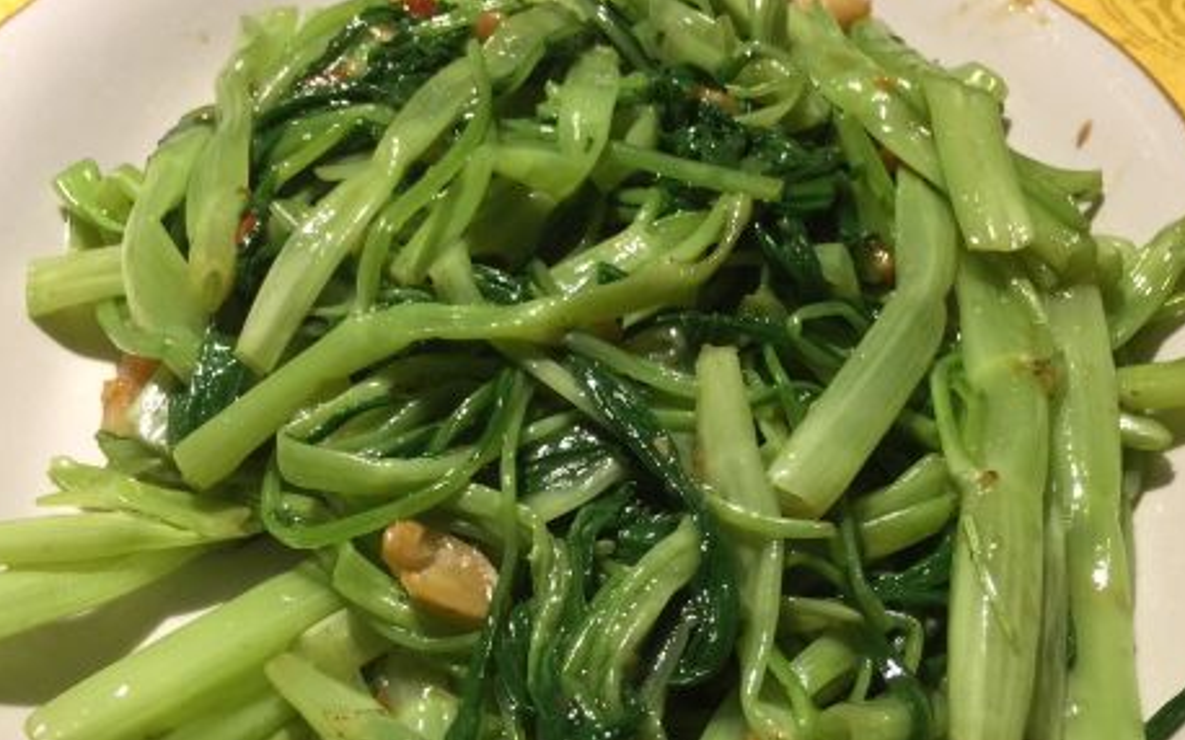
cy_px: 486
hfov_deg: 42.6
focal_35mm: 47
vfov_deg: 27.3
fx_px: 1517
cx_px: 653
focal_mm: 4.15
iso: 50
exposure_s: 1/33
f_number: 2.2
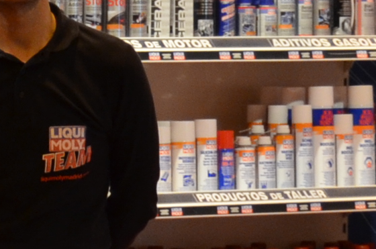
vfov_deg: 4.3
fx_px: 3304
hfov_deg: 6.2
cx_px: -510
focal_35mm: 317
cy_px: 187
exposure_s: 1/50
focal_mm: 32
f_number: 4.5
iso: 800
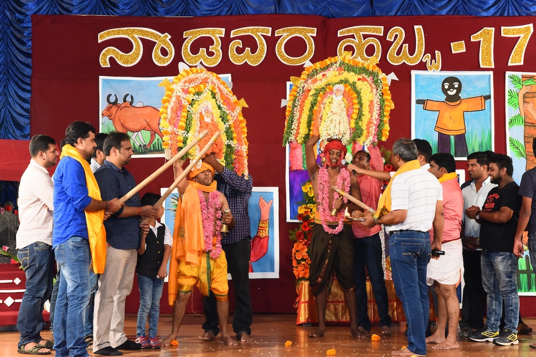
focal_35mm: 60
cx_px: 268
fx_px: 893
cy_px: 178
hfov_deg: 33.4
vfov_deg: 22.6
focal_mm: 60
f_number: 8
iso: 6400
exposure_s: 1/125
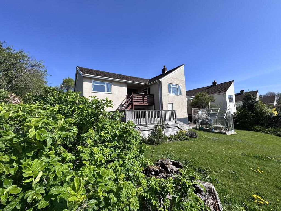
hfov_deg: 102.1
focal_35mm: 14
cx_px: 140
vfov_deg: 85.7
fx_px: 114
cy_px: 106
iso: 50
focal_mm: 2.22
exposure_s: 1/2146
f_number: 2.2
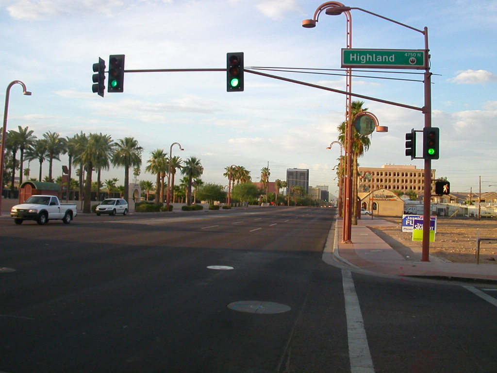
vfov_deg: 38.7
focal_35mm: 37
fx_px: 531
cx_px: 248
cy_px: 186
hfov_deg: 50.1
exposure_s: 1/205
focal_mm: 5.6
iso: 100
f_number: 4.5
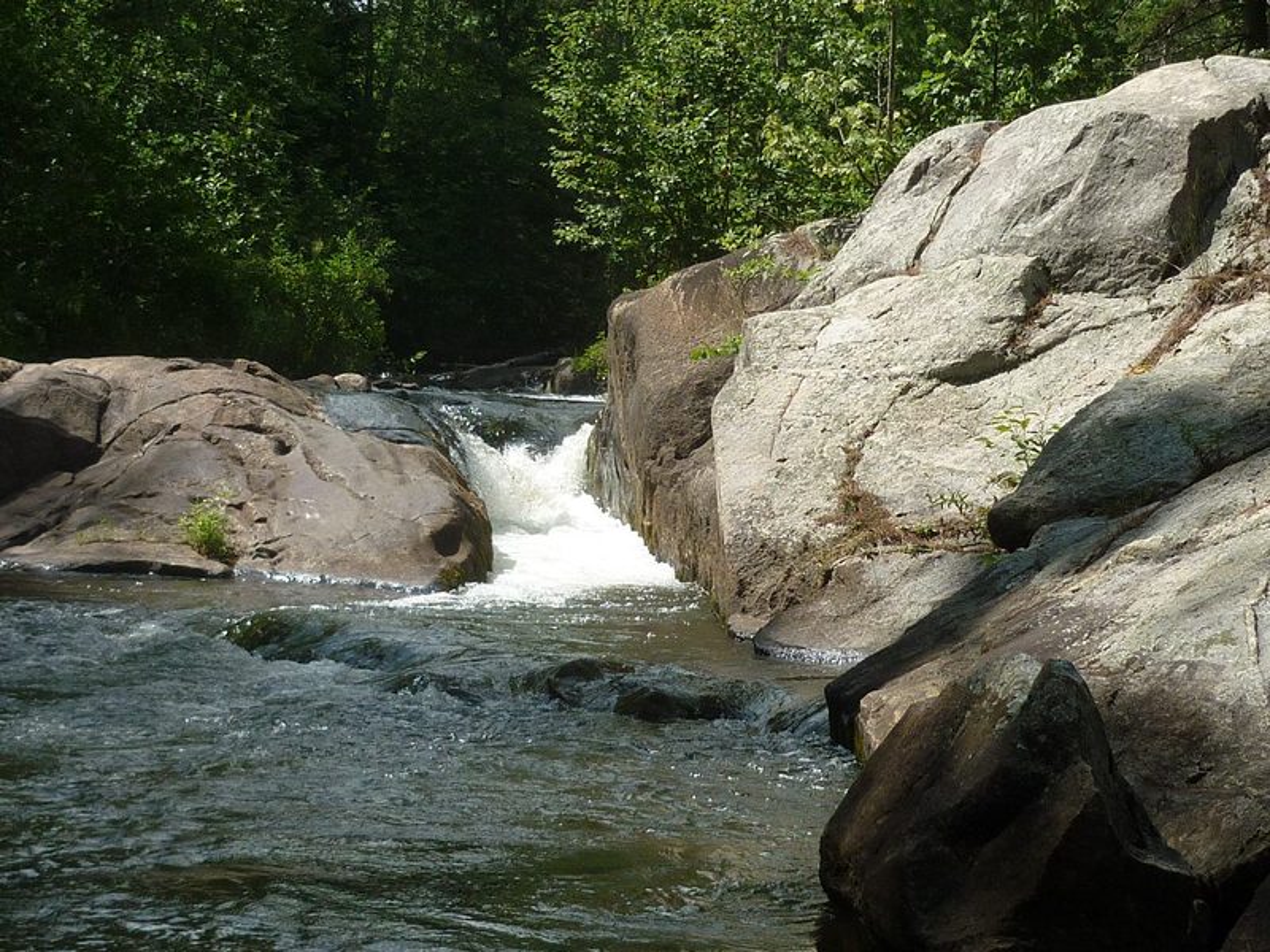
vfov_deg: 19.9
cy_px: 476
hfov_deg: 26.3
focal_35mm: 74
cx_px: 635
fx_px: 2715
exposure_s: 1/1000
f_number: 3
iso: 80
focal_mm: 6.9
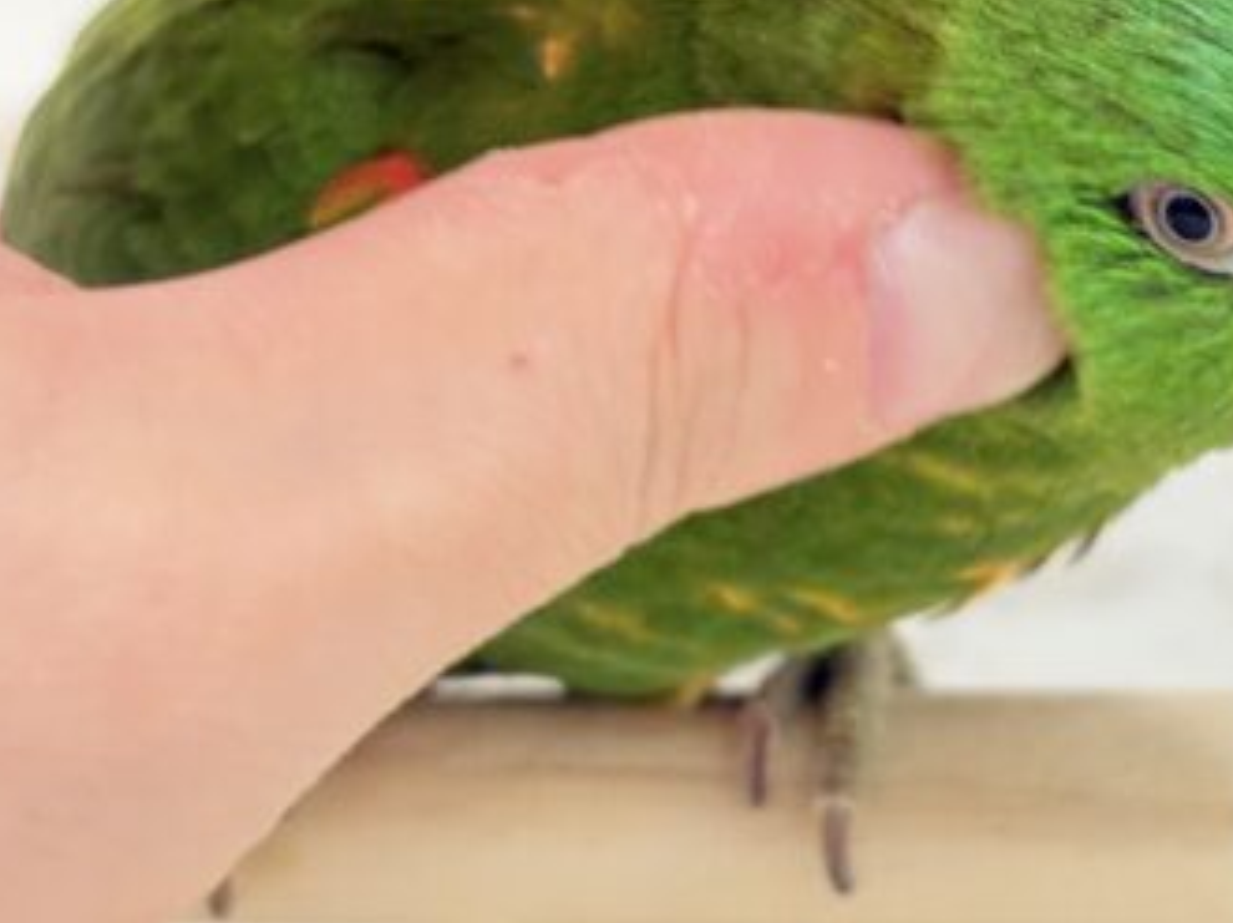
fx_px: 3595
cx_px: 1035
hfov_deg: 19.2
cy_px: 269
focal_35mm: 101
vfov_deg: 14.6
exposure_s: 1/50
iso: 64
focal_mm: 5.96
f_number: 1.6
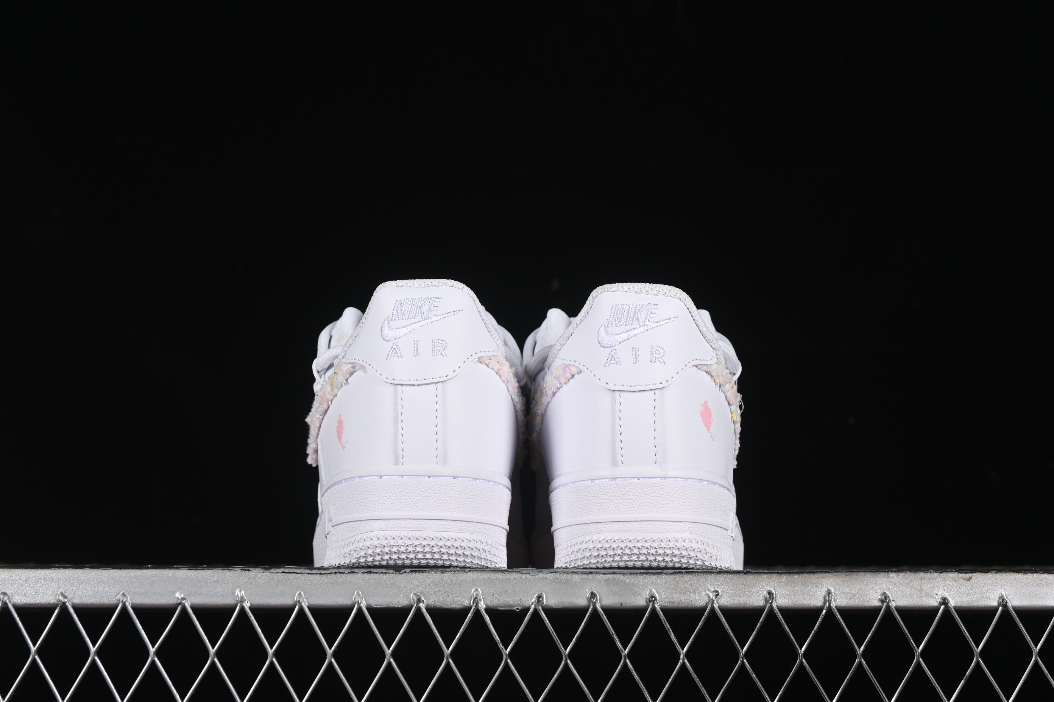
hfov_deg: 27.0
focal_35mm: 75
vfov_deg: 18.2
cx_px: 527
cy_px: 351
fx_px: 2196
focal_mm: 50
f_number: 8
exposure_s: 1/125
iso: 160
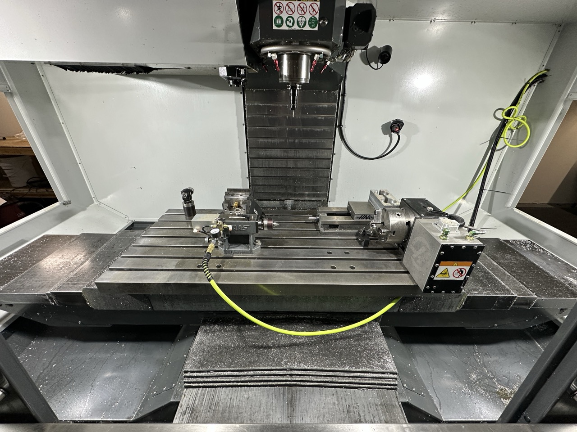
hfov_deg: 102.1
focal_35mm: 14
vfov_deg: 85.7
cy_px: 216
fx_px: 233
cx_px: 288
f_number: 2.2
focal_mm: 2.22
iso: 200
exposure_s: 1/120
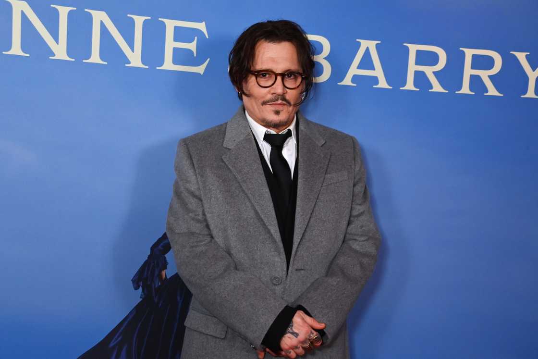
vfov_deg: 24.2
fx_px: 837
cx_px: 269
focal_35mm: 56
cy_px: 180
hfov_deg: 35.6
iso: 1250
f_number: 7.1
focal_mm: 56
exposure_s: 1/50
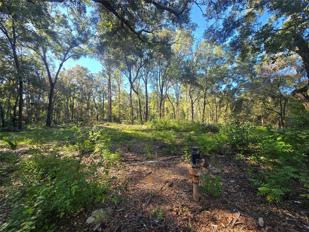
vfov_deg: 89.9
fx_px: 116
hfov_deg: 106.2
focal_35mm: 13
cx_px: 154
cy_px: 116
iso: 50
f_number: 2.2
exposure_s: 1/255
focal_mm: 2.2
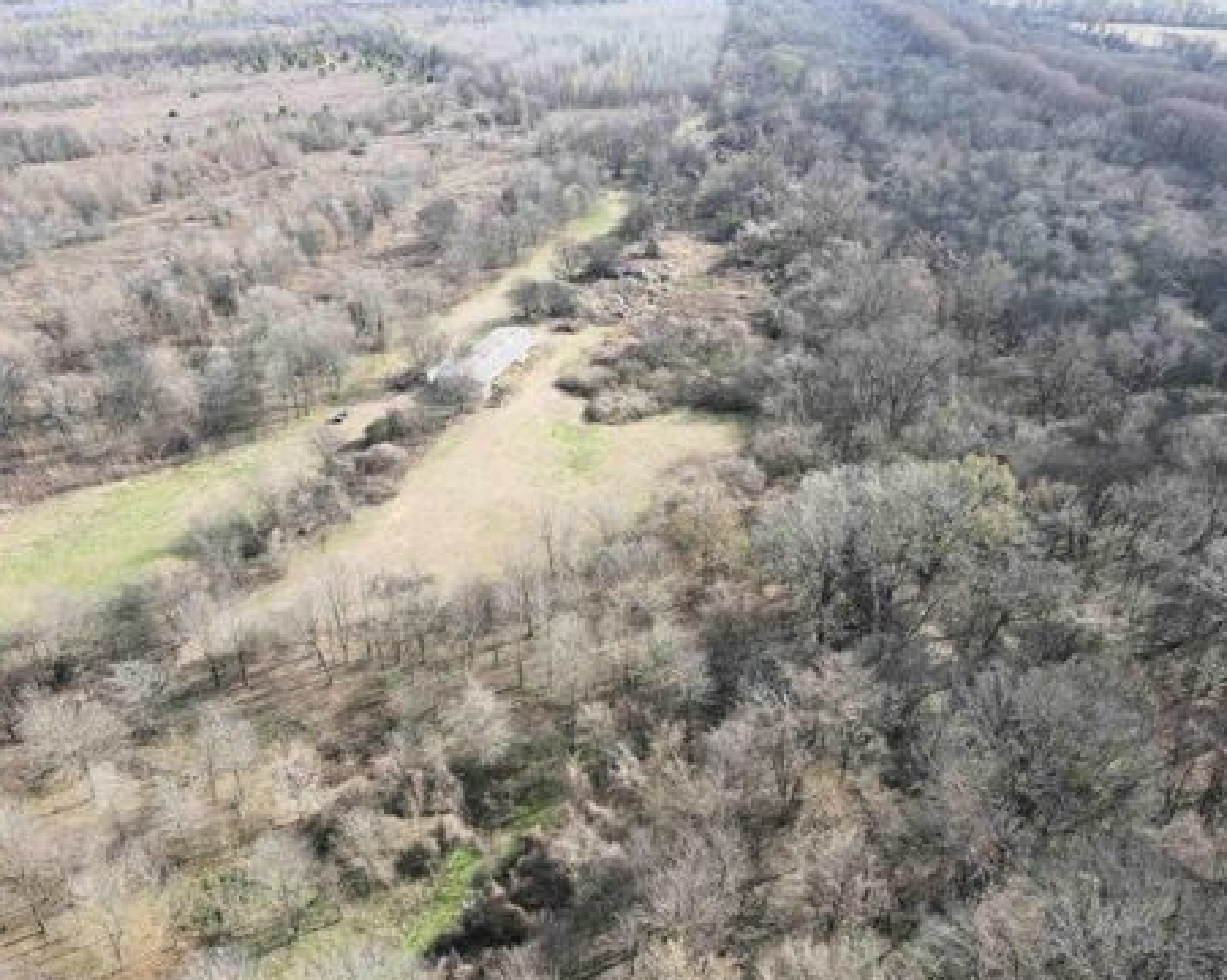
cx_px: 648
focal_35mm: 26
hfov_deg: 66.0
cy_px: 497
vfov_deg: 54.9
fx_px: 943
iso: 100
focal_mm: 4.5
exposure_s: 1/180
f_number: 2.8
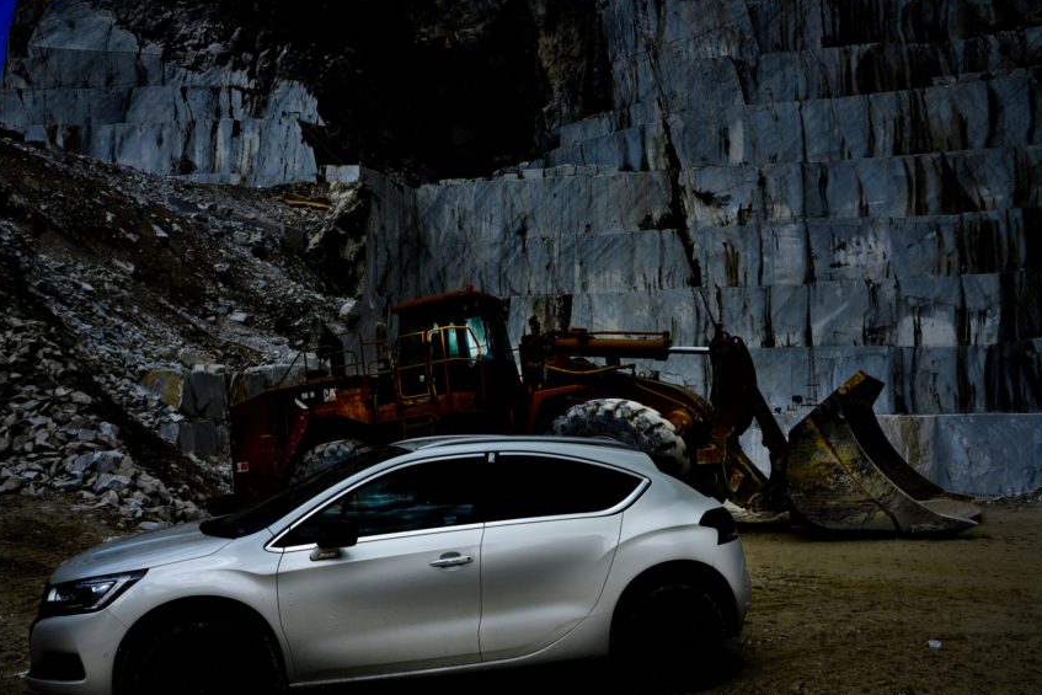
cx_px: 496
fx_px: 839
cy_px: 392
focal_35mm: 29
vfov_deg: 44.9
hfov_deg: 63.6
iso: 200
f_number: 8
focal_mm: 24
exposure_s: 1/640
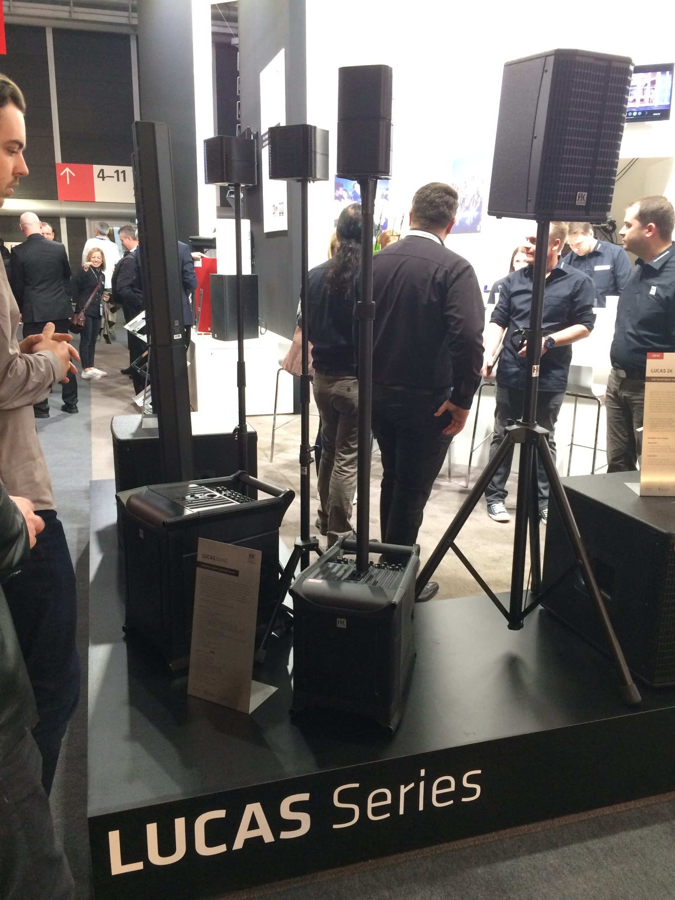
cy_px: 450
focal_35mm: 29
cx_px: 338
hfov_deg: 48.2
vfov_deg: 61.7
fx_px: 754
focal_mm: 4.15
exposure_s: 1/33
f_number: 2.2
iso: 250
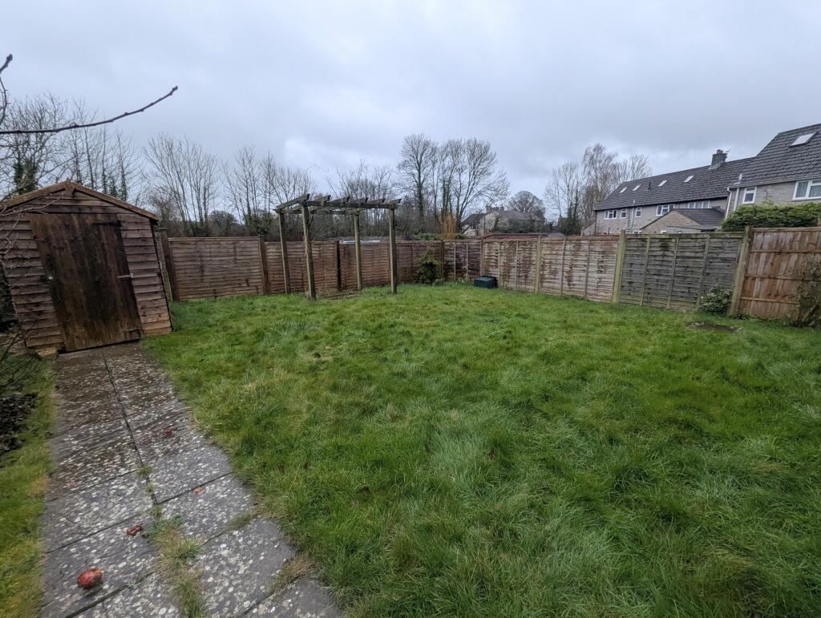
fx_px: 309
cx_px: 410
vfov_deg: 90.1
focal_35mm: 13
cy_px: 309
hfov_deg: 106.1
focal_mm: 1.95
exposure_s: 1/69.2
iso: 84
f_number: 2.2
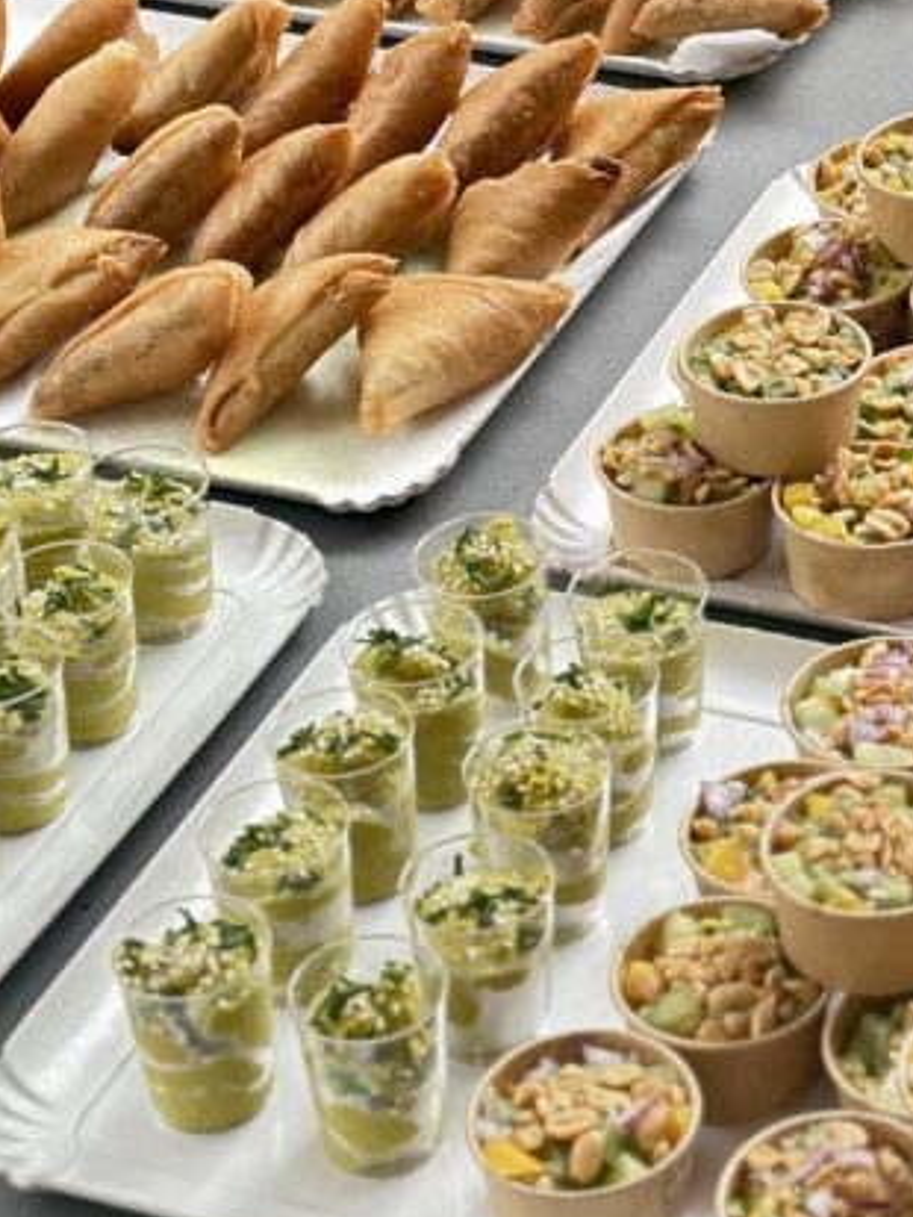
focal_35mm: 119
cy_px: 215
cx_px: 889
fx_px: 4183
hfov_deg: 12.3
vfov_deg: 16.4
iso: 80
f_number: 1.78
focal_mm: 6.86
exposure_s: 1/230
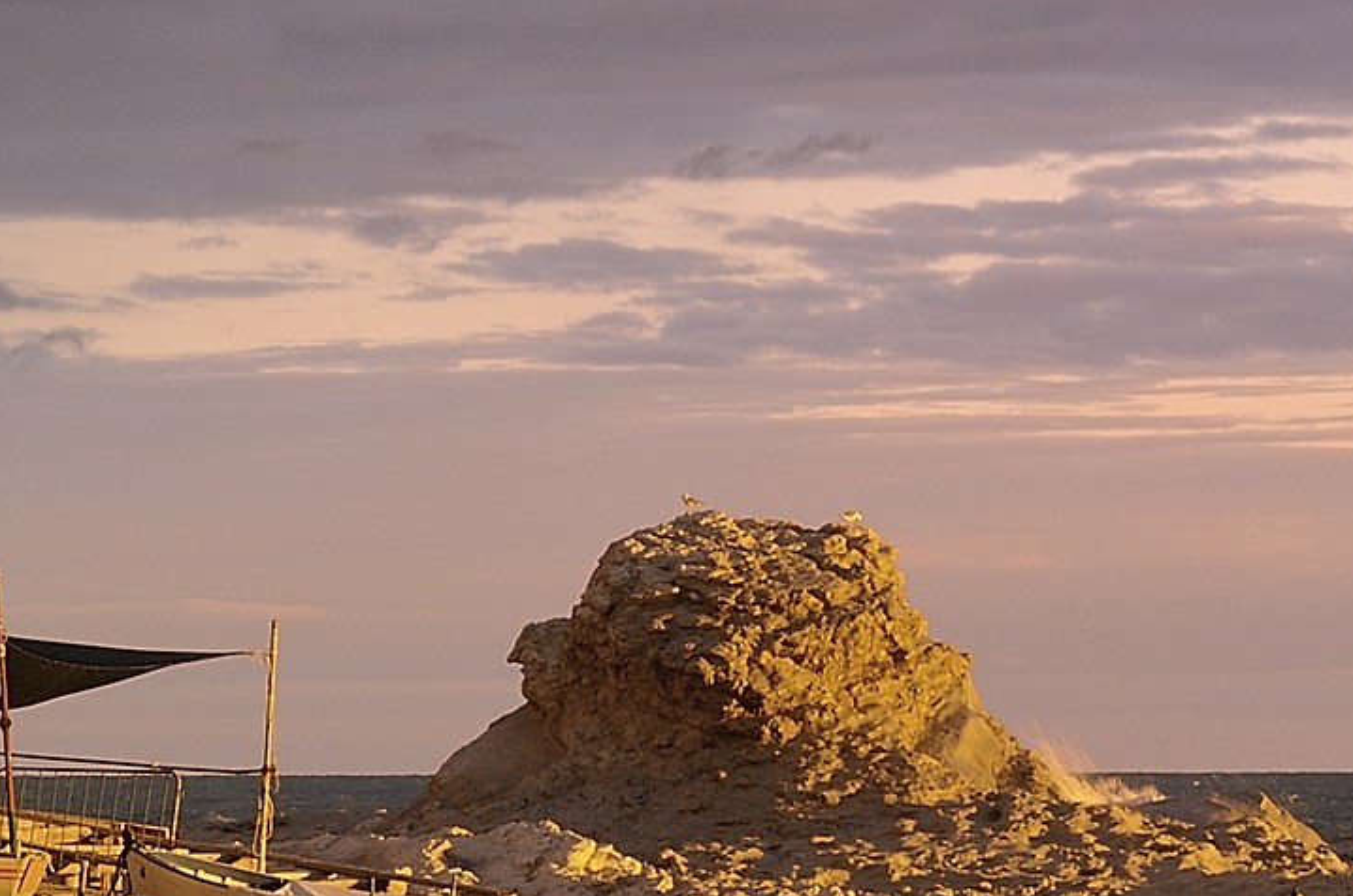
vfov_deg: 6.0
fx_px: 8466
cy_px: 1029
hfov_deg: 9.0
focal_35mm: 226
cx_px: -277
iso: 200
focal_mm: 45
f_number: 11
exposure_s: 1/15
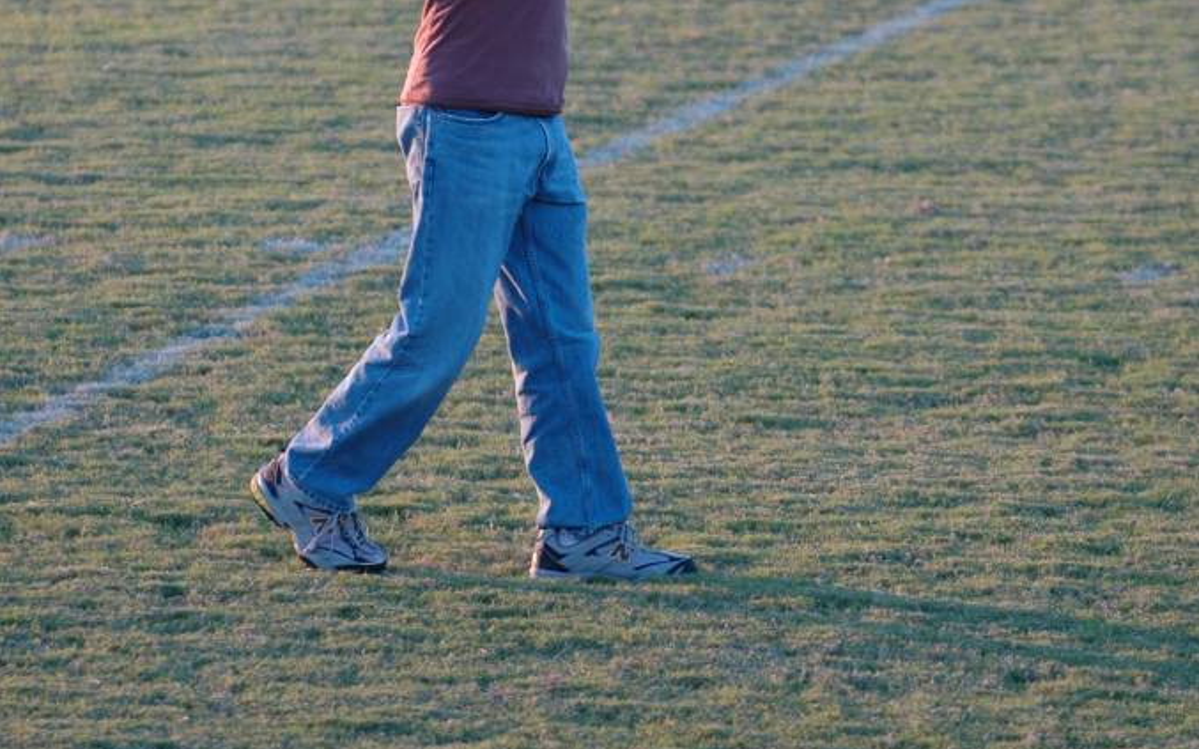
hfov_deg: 4.5
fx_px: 15095
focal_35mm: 462
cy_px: 25
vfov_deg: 2.8
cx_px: 600
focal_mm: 200
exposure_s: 1/200
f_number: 3.5
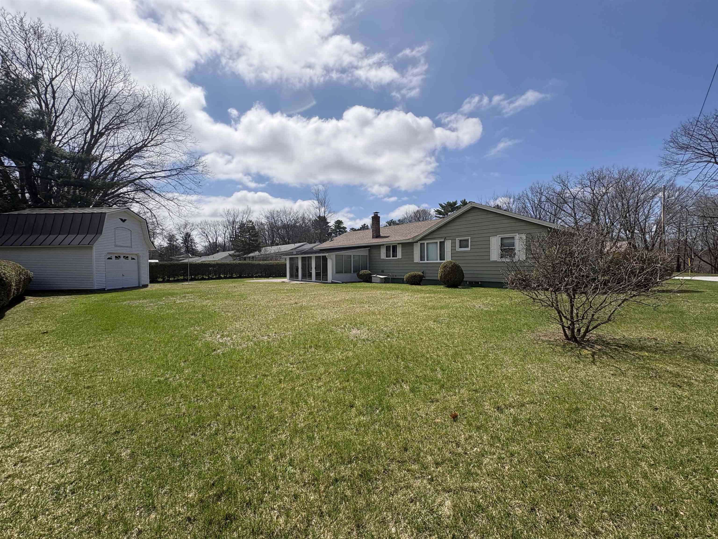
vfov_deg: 85.7
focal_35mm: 14
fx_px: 290
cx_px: 359
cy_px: 270
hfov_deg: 102.1
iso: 50
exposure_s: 1/2985
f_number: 2.2
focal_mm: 2.22
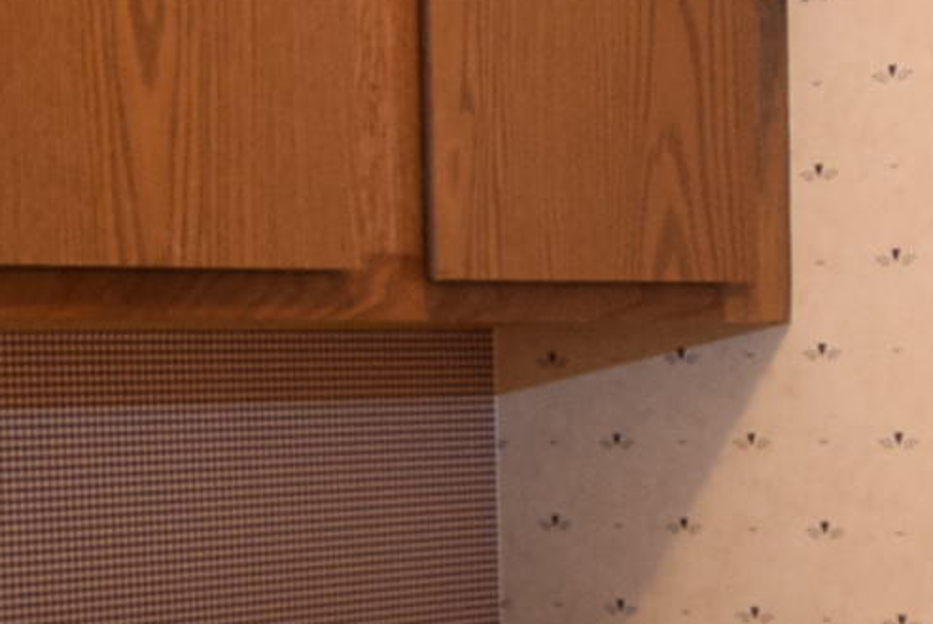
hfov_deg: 22.4
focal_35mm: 91
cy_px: 456
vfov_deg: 15.0
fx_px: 2361
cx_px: 460
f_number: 4
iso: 800
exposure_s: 1/60
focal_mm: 10
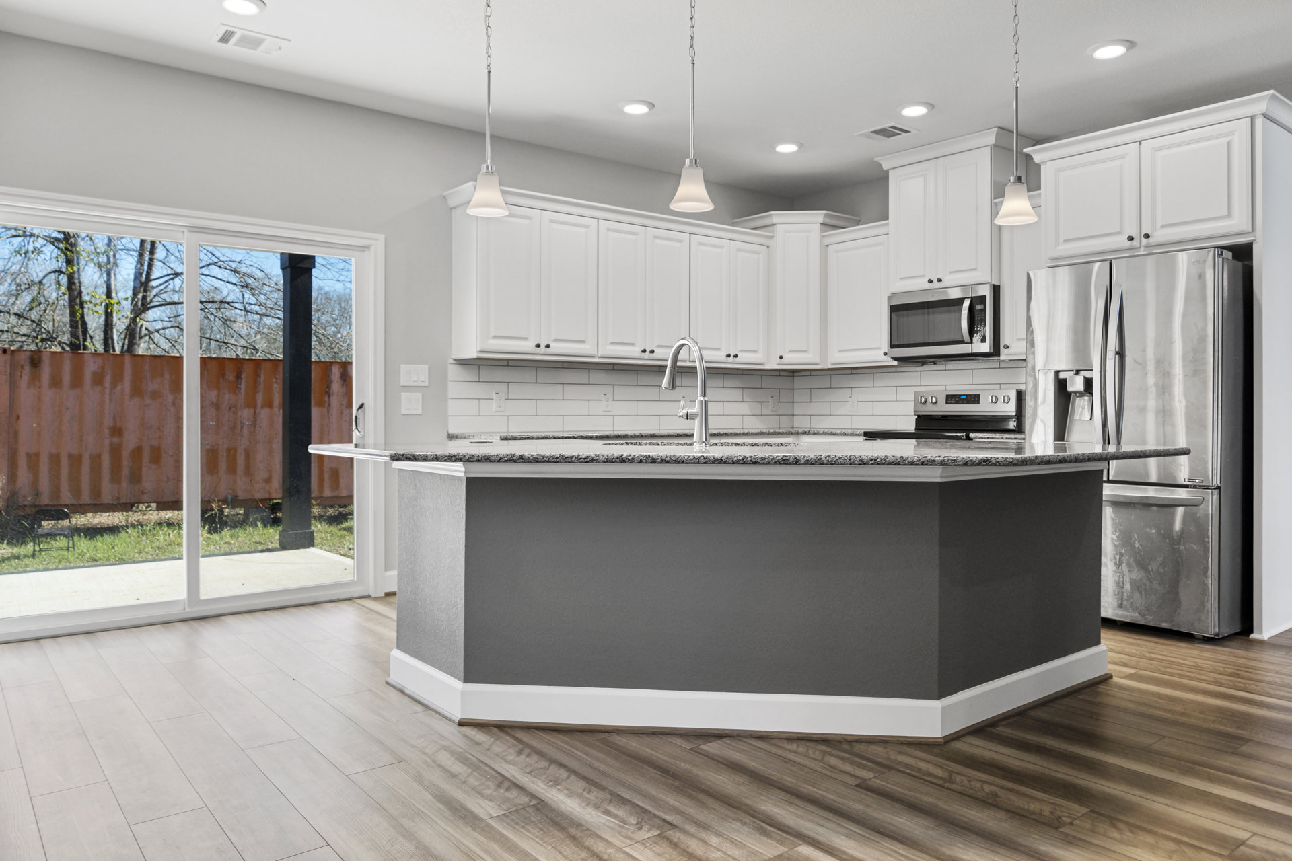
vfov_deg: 53.1
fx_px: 861
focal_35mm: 24
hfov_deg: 73.7
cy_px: 430
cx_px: 646
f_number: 2.8
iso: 100
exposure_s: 1/30
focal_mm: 16
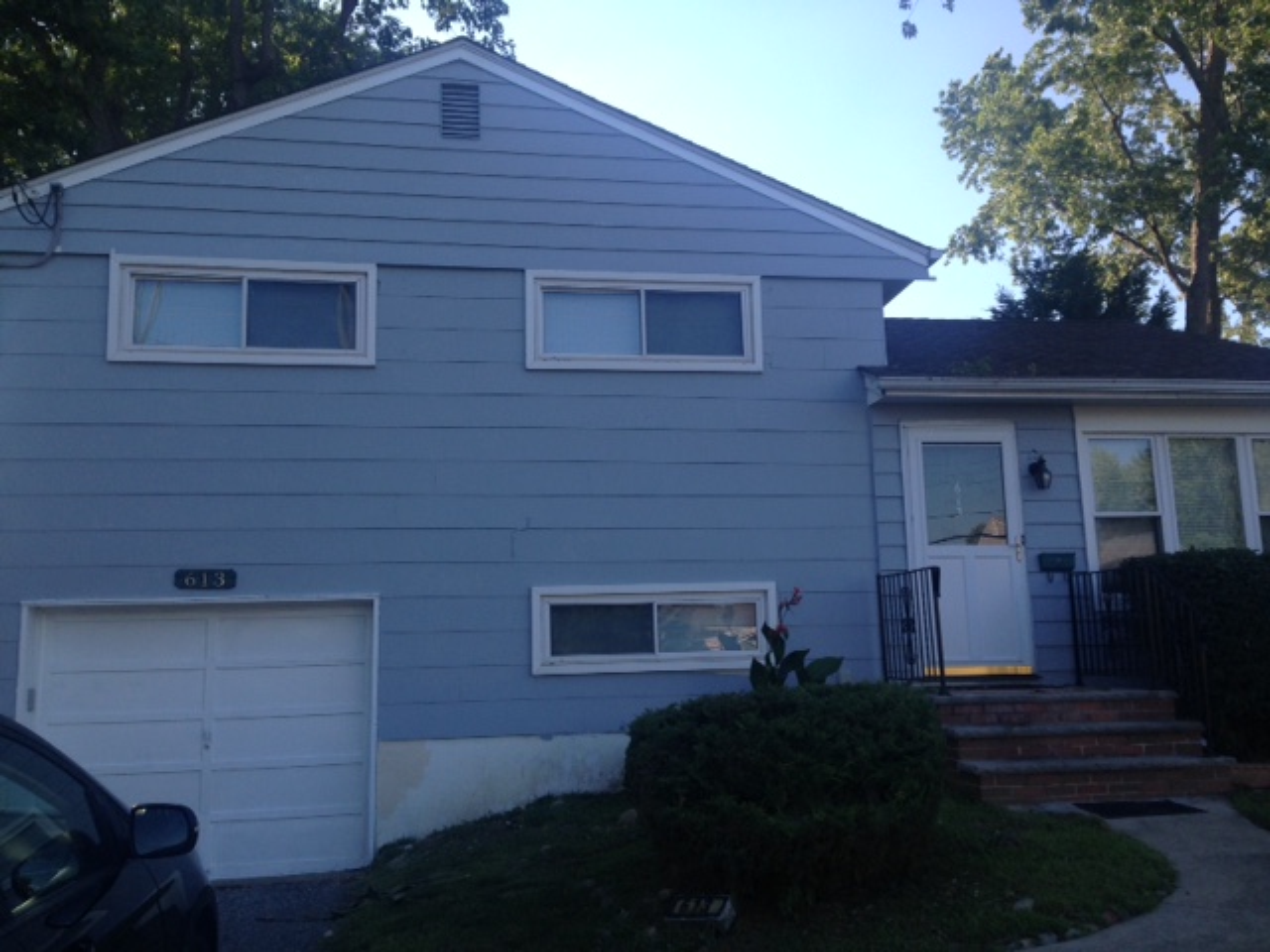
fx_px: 1211
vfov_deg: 42.9
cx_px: 635
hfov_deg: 55.4
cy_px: 476
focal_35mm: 33
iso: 50
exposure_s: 1/511
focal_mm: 4.12
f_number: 2.4
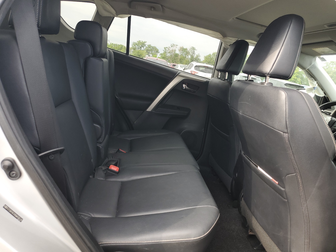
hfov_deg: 67.3
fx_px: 252
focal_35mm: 26
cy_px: 126
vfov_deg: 53.1
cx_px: 168
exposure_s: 1/227
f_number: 1.5
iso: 50
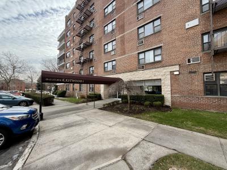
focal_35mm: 14
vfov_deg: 85.7
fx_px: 92
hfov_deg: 102.1
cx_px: 114
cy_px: 85
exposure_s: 1/502
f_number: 2.2
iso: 50
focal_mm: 2.22
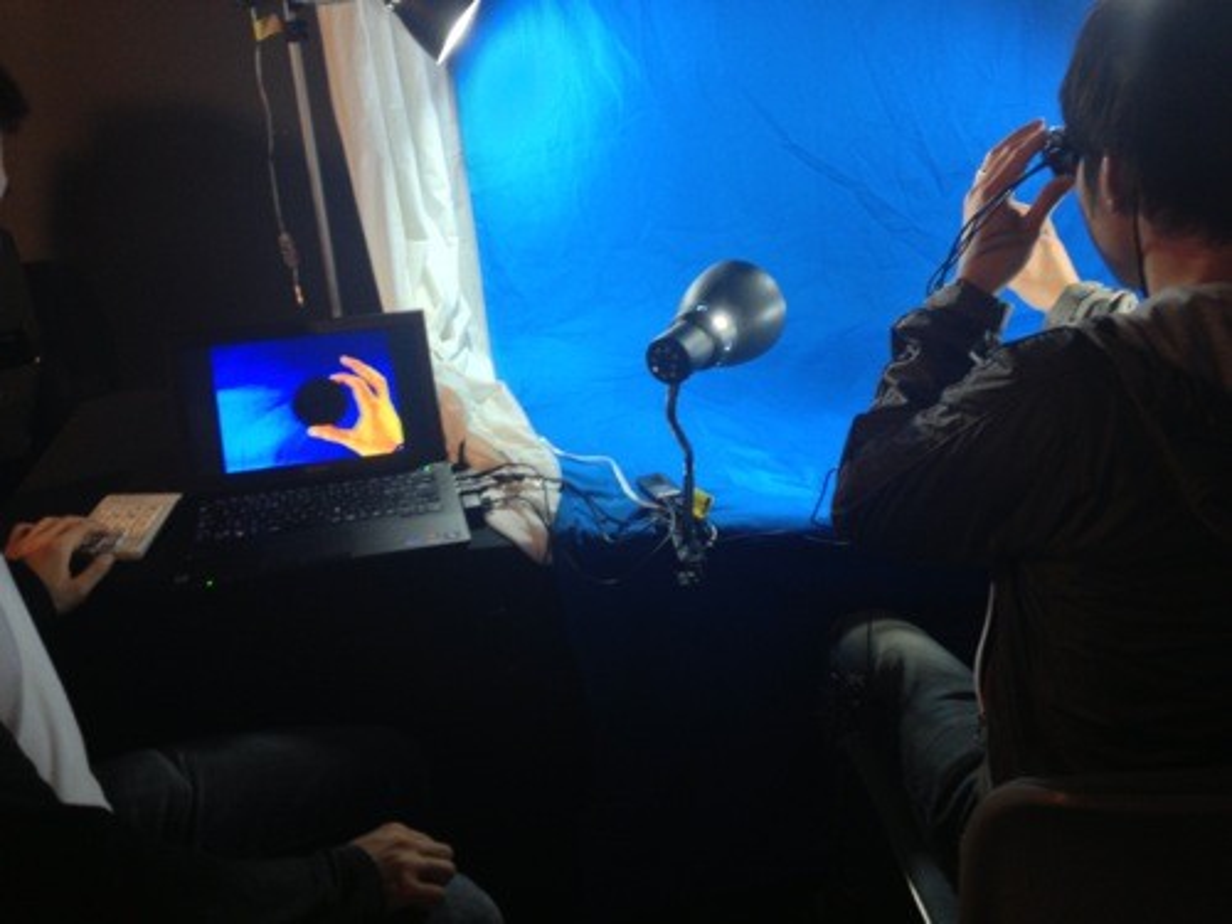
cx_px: 616
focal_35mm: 35
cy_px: 462
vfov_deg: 40.7
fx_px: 1246
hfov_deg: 52.6
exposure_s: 1/20
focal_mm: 4.28
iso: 125
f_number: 2.4
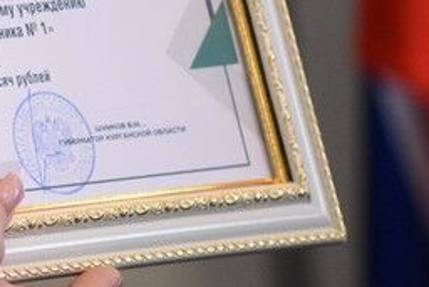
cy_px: 57
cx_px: -104
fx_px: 7833
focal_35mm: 657
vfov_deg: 2.1
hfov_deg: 3.1
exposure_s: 1/400
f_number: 4
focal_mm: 210
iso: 4000
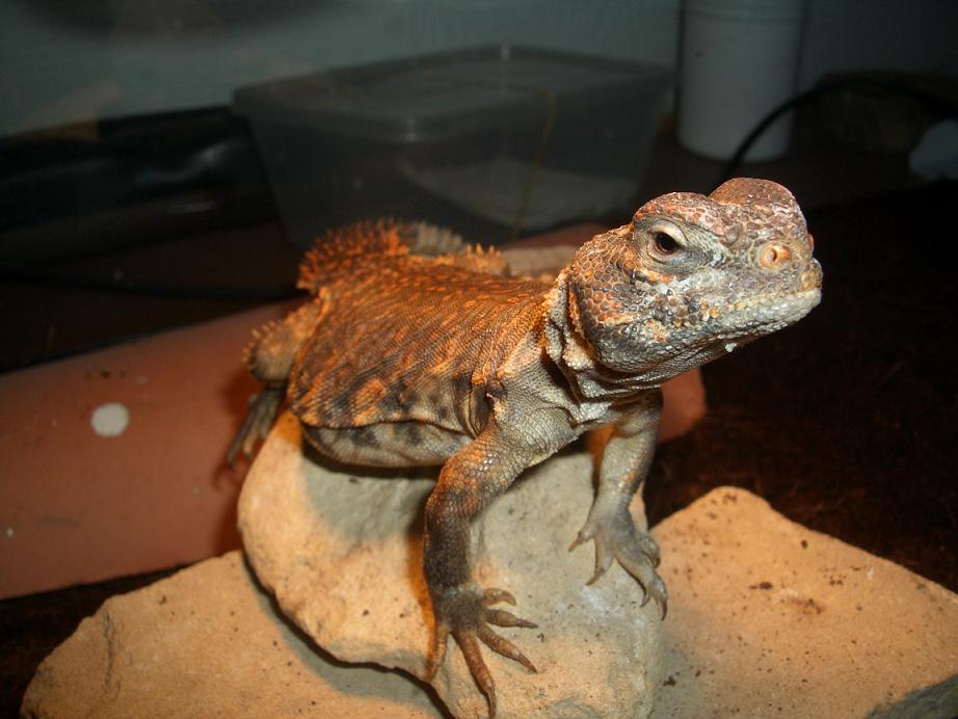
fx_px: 969
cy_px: 360
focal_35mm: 35
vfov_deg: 40.7
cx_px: 479
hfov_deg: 52.6
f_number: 4.3
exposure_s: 1/160
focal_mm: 5.8
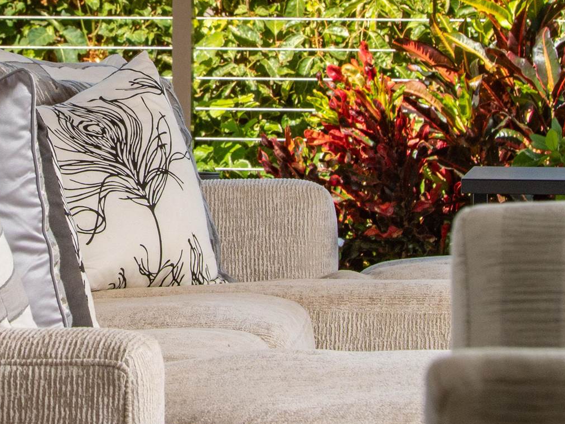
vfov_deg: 3.7
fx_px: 6627
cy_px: 91
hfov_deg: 4.9
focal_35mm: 406
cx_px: 107
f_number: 8
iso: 400
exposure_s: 1/200
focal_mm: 67
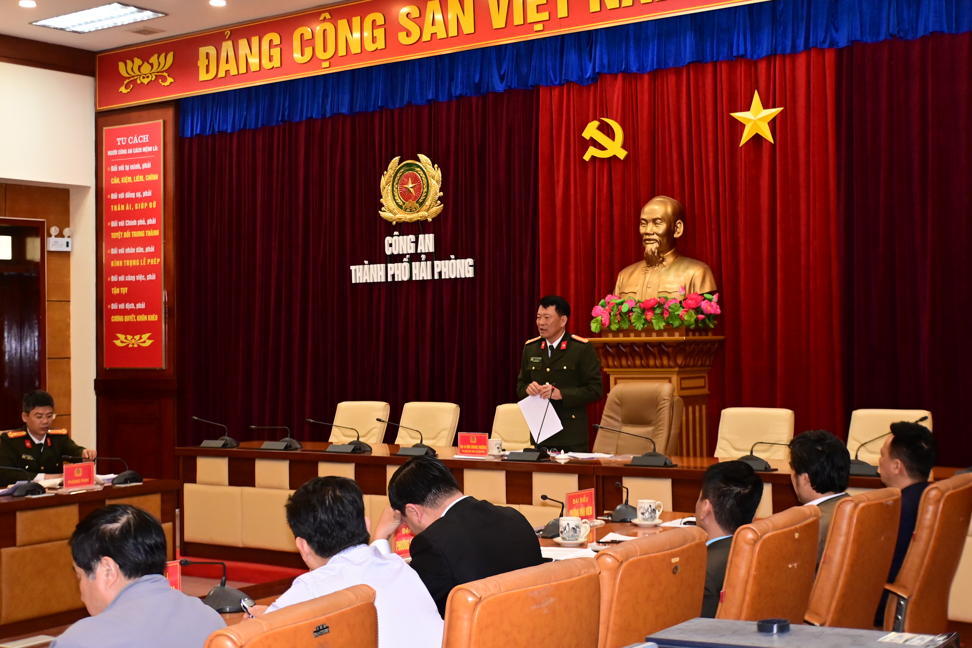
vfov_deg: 26.5
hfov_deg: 38.9
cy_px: 324
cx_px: 486
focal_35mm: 51
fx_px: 1377
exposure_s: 1/200
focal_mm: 34
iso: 2500
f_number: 4.2
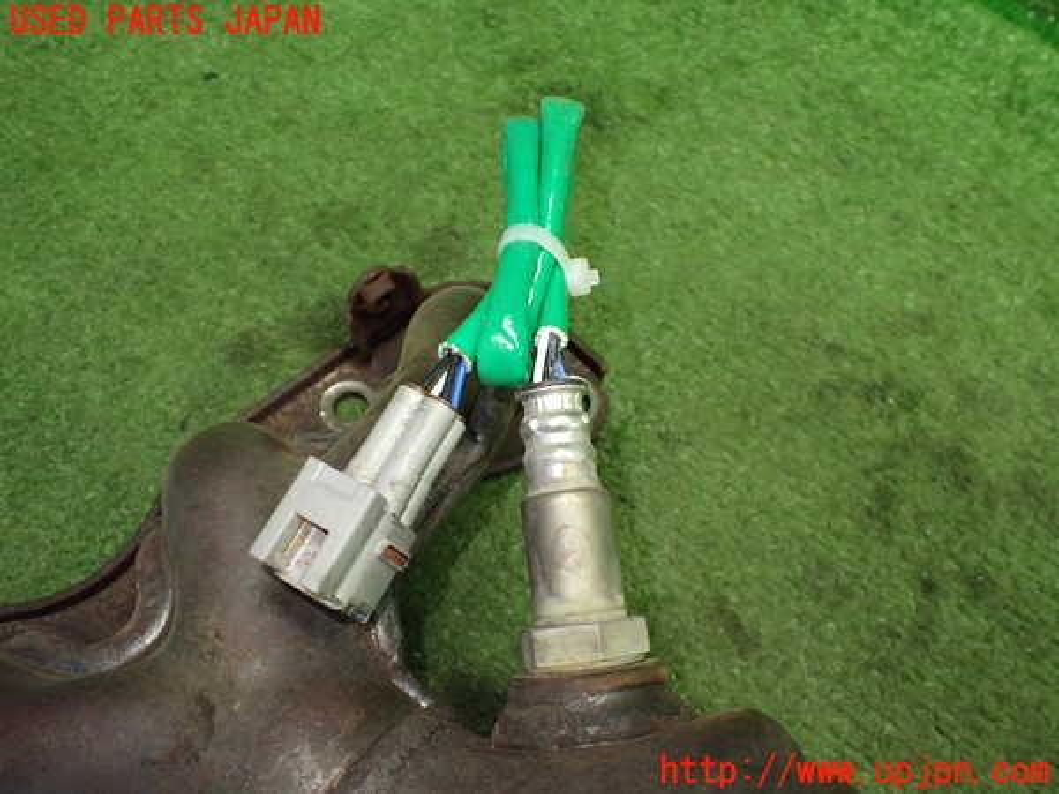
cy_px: 397
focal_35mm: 30
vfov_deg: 46.8
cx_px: 530
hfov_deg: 60.0
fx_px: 918
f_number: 2.3
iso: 640
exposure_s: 1/125
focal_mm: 5.4
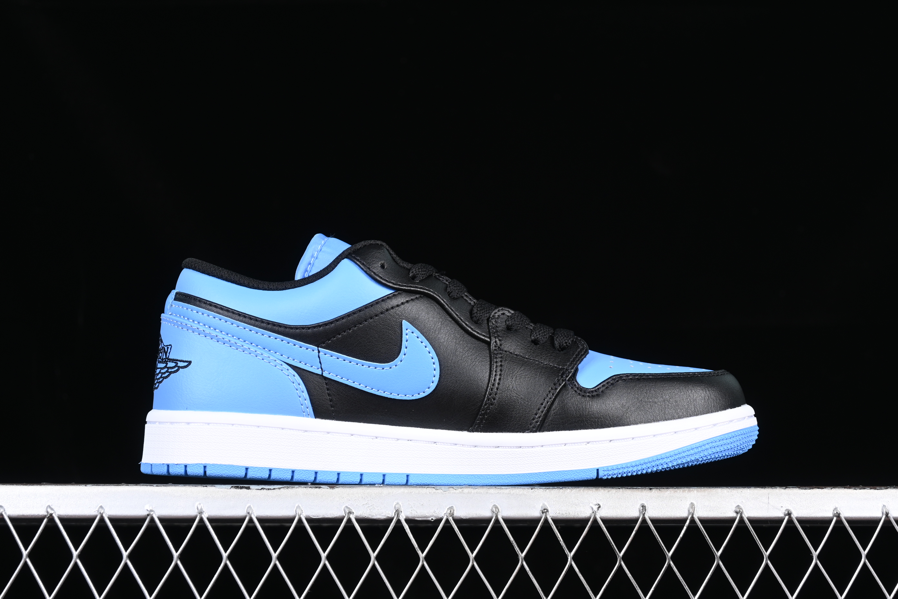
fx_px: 1758
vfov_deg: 19.3
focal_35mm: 70
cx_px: 449
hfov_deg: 28.6
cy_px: 300
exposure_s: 1/60
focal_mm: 47
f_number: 6.3
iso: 160
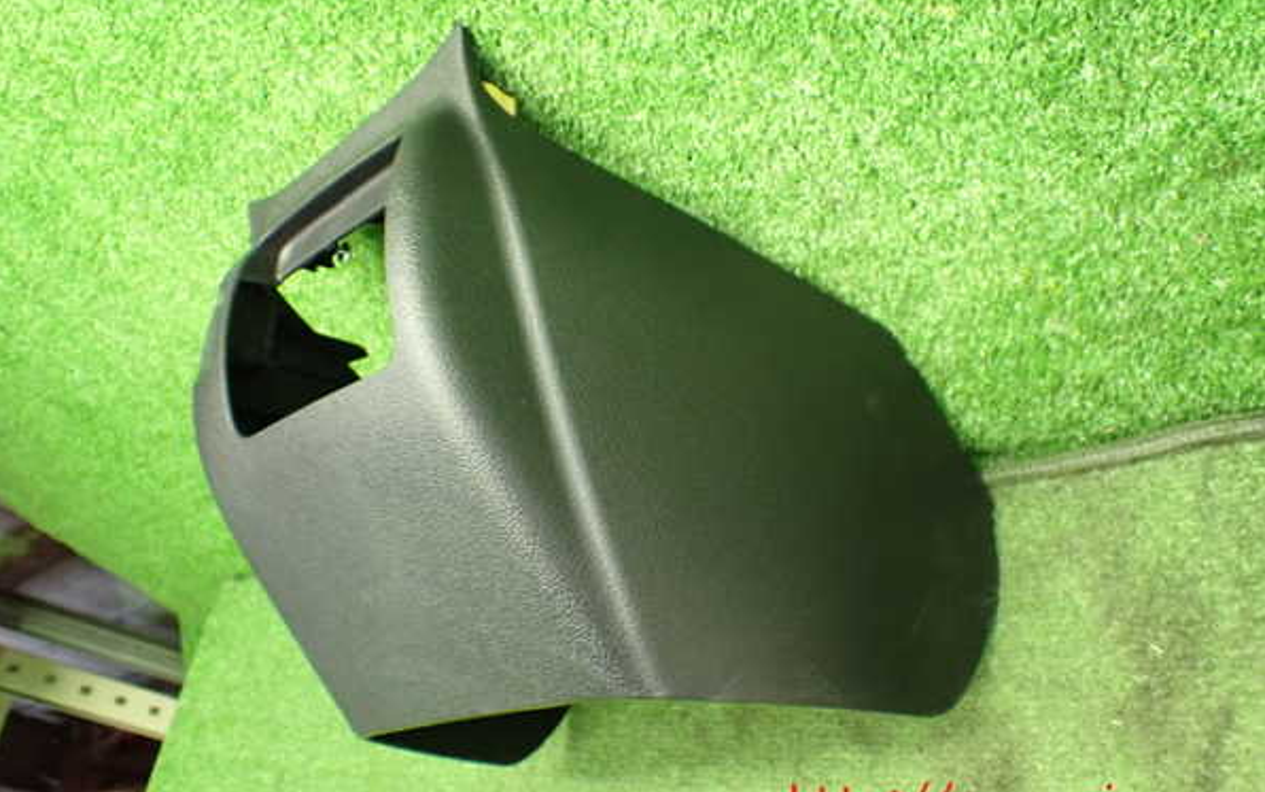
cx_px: 632
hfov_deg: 59.6
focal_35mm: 32
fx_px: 1104
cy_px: 355
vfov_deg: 39.4
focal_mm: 5.4
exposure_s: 1/50
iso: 800
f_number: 2.3
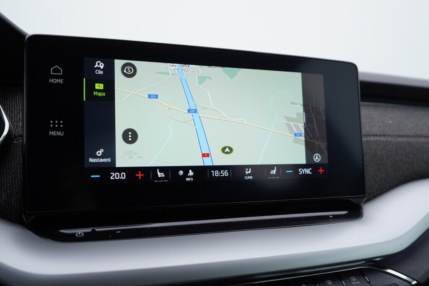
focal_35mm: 36
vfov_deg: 36.9
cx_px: 214
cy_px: 143
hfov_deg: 53.1
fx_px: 429
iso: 125
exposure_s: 1/60
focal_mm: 24
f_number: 3.5
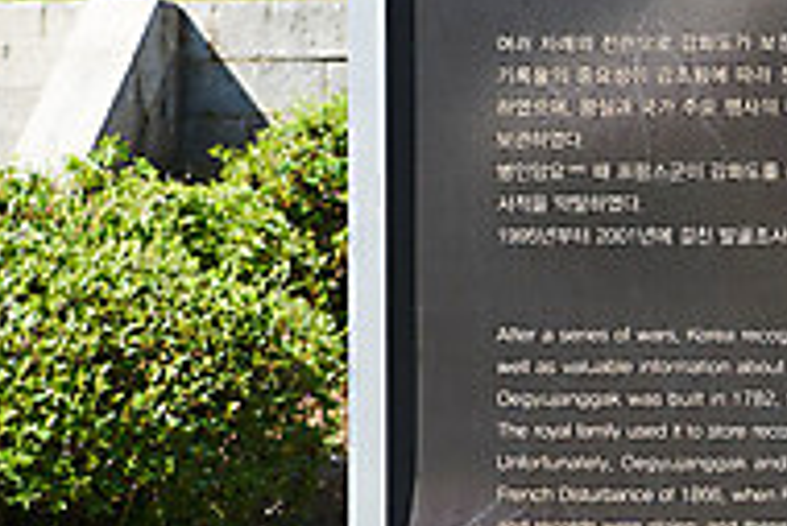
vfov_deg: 10.9
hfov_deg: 15.8
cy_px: 174
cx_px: 851
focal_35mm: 126
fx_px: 2757
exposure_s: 1/640
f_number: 5
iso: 200
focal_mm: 40
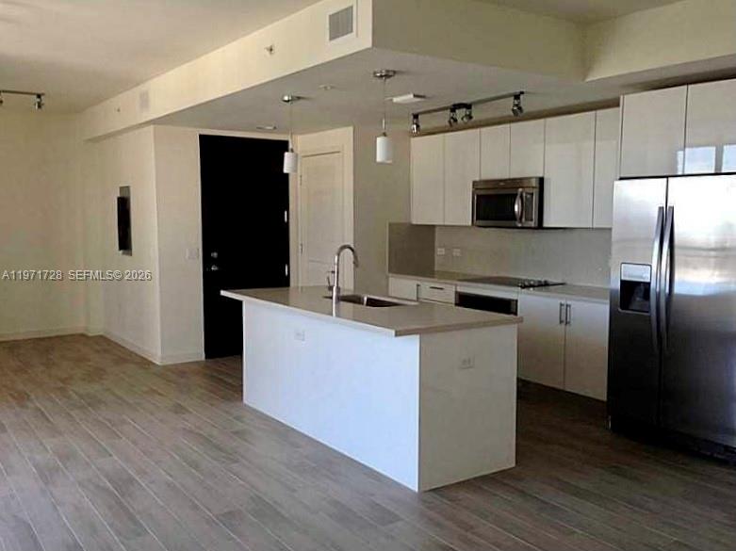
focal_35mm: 33
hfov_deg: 55.4
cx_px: 368
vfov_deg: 42.9
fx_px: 701
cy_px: 276
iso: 64
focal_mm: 4.12
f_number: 2.4
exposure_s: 1/40
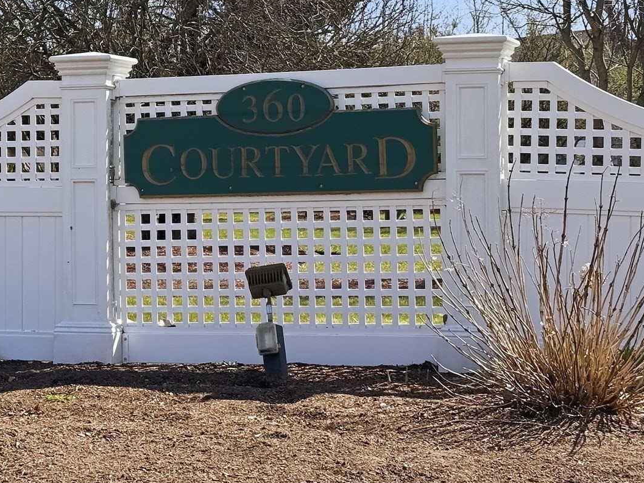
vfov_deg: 15.8
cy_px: 80
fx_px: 1730
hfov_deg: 21.0
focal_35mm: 93
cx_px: 208
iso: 80
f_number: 1.8
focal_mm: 6.8
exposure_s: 1/4587
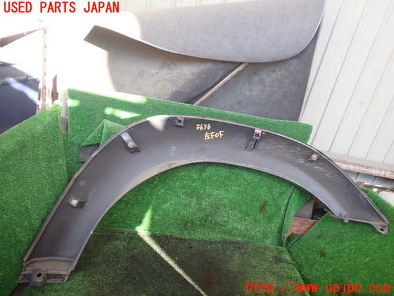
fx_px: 341
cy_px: 148
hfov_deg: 60.0
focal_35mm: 30
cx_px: 197
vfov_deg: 46.8
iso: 100
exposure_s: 1/60
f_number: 2.3
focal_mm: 5.4
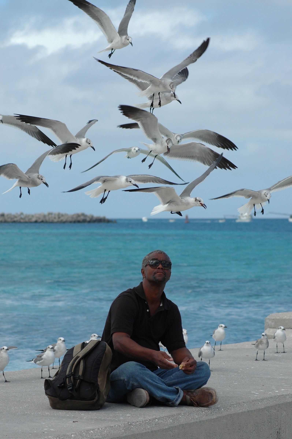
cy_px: 220
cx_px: 146
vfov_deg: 12.2
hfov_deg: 8.2
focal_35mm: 168
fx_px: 2048
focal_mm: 112
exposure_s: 1/500
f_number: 7.1
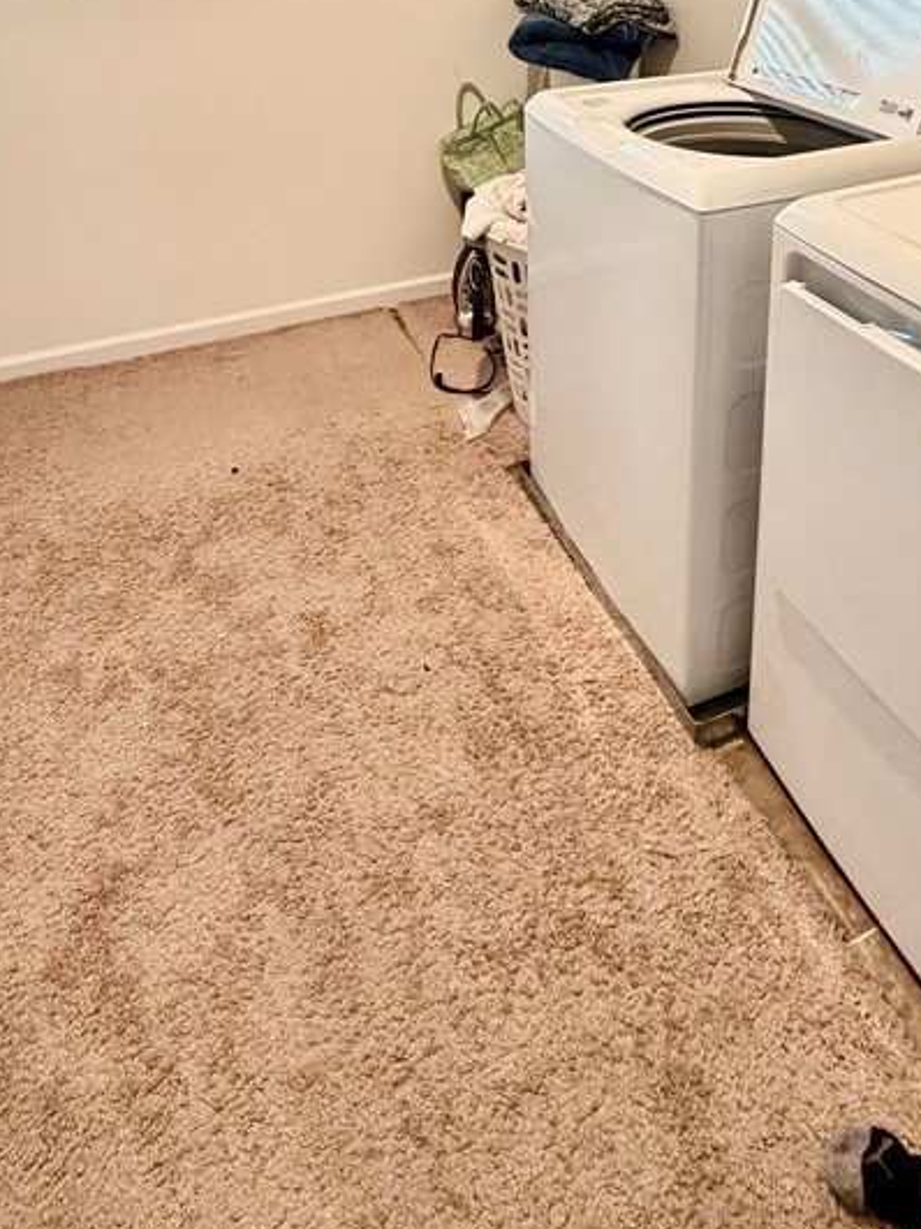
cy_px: 132
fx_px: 958
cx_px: 546
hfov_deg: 51.0
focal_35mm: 27
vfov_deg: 56.7
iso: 500
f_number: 2.2
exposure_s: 1/60
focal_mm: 2.22
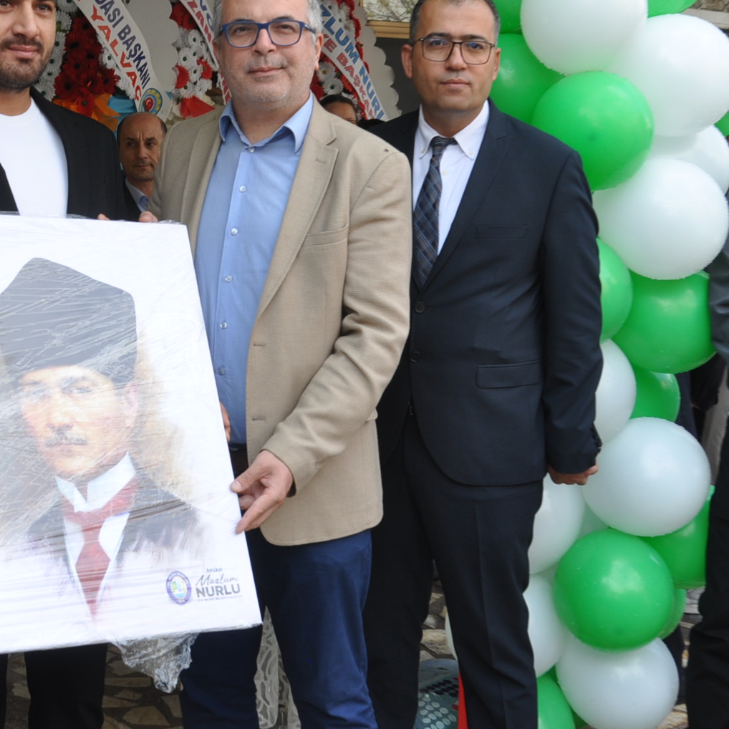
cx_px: 173
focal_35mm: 59
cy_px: 248
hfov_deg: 28.6
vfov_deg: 28.9
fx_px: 1406
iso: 200
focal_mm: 22
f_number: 9
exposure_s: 1/80
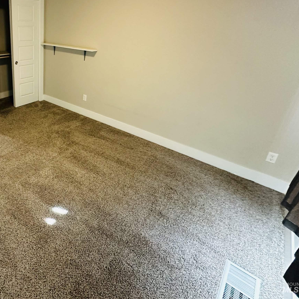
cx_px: 46
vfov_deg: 67.9
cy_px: 103
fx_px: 215
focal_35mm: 22
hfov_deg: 61.7
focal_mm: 2.22
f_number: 2.2
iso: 400
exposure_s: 1/60
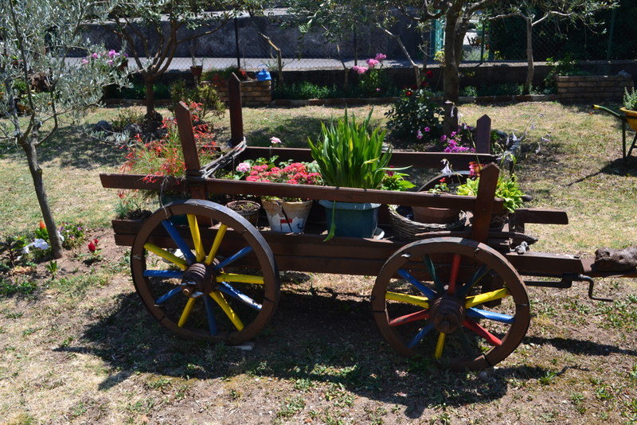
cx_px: 318
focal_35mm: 36
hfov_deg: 53.1
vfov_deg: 36.9
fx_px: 637
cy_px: 212
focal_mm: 24
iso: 400
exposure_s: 1/250
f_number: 10
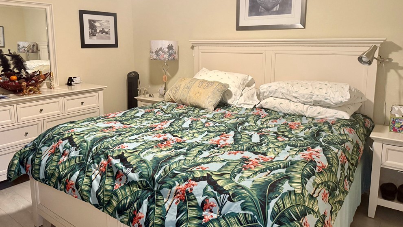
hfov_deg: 69.8
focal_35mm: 27
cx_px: 195
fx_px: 289
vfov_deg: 42.7
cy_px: 89
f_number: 1.78
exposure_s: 1/60
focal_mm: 6.76
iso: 400
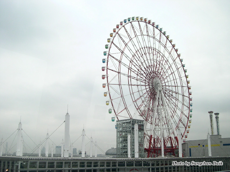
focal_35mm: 38
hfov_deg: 49.0
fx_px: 253
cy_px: 86
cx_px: 115
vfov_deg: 37.7
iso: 100
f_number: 7.6
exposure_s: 1/116
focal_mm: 8
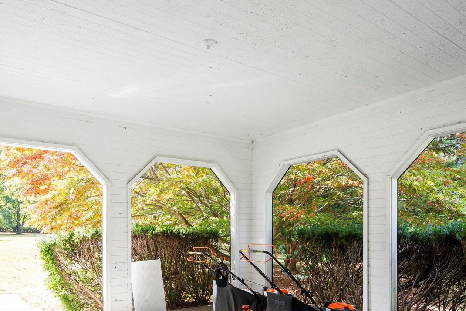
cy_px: 209
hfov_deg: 69.3
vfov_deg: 48.6
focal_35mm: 26
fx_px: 337
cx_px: 215
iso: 400
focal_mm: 16
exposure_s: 1/200
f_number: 5.6
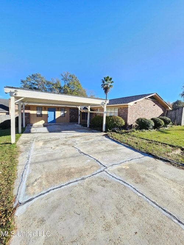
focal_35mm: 13
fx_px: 92
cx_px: 92
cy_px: 122
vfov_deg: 106.2
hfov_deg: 89.9
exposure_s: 1/311
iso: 32
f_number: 2.2
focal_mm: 1.74
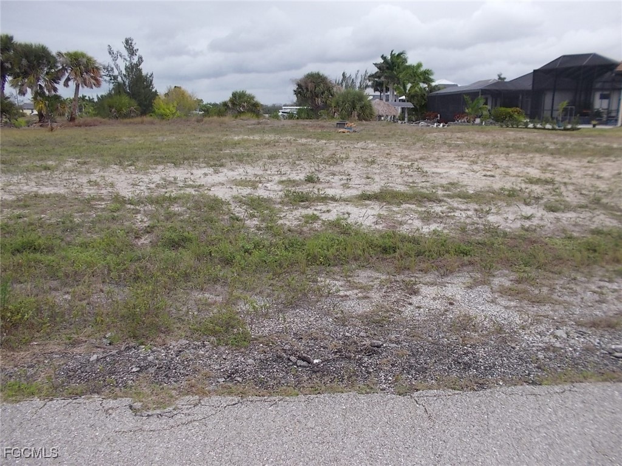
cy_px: 233
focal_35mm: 29
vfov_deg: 48.2
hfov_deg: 61.7
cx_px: 311
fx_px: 521
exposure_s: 1/200
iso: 80
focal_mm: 4.1
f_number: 3.3
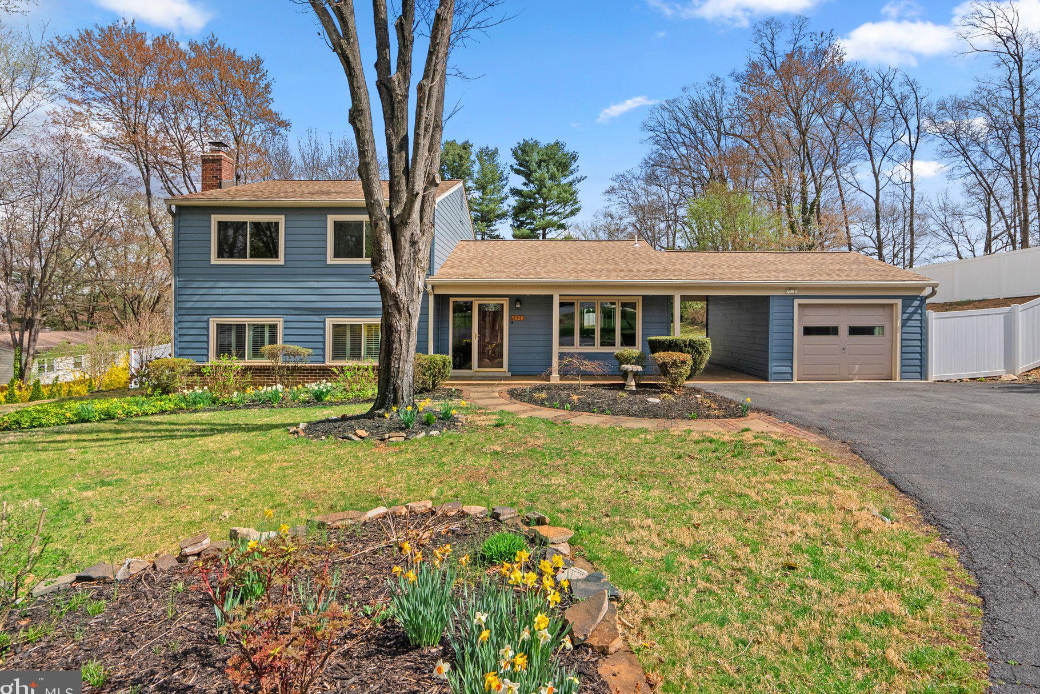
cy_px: 322
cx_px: 540
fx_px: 520
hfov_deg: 89.9
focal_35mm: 18
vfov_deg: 67.3
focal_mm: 16
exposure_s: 1/250
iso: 250
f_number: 8
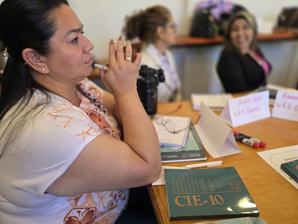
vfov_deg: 58.9
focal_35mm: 23
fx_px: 198
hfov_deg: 73.9
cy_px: 112
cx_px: 149
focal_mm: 6.3
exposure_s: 1/100
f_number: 1.7
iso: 400
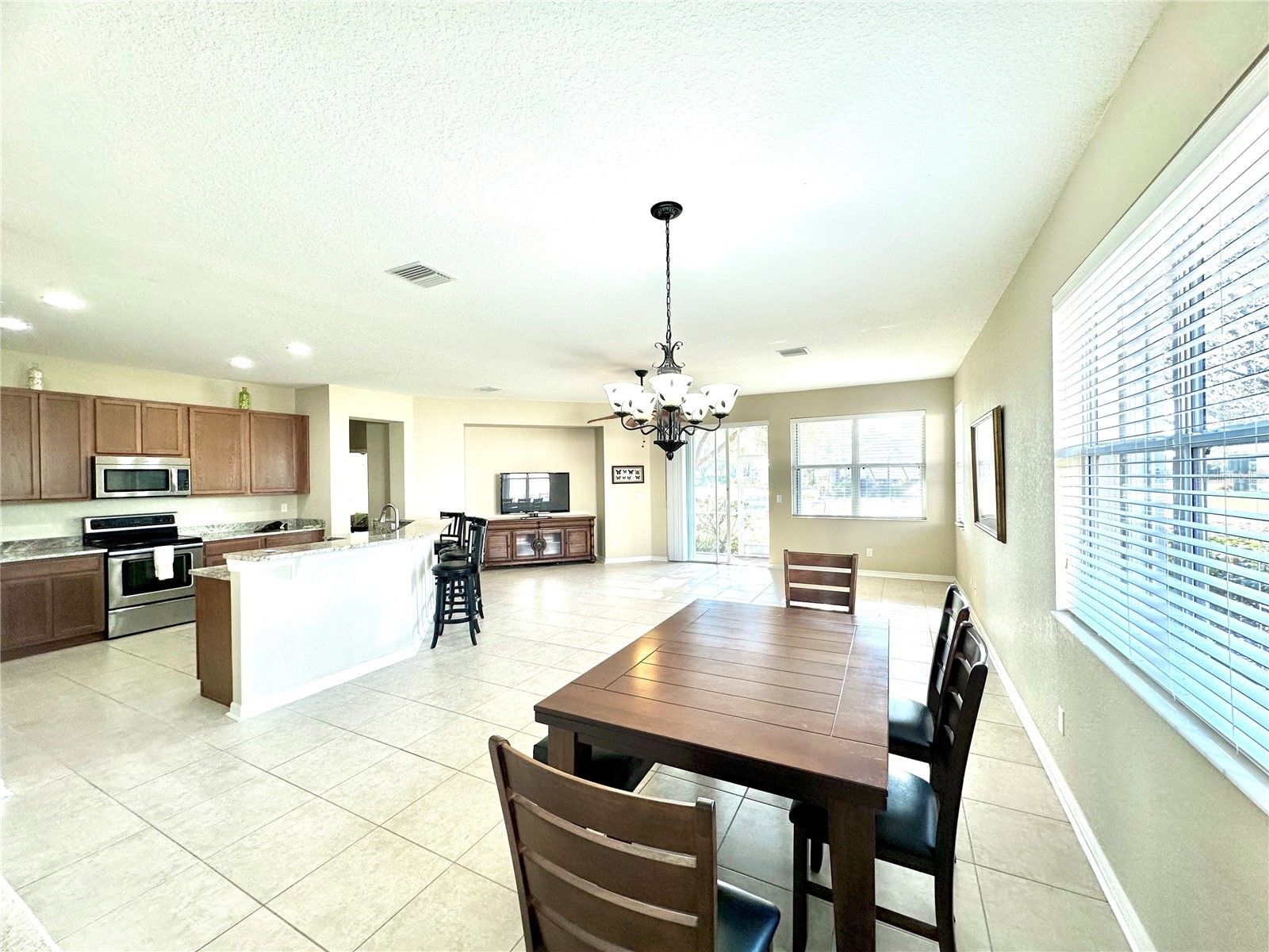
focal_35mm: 14
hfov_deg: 102.1
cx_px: 634
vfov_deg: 85.7
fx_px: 513
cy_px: 476
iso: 100
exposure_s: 1/120
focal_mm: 2.22
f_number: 2.2
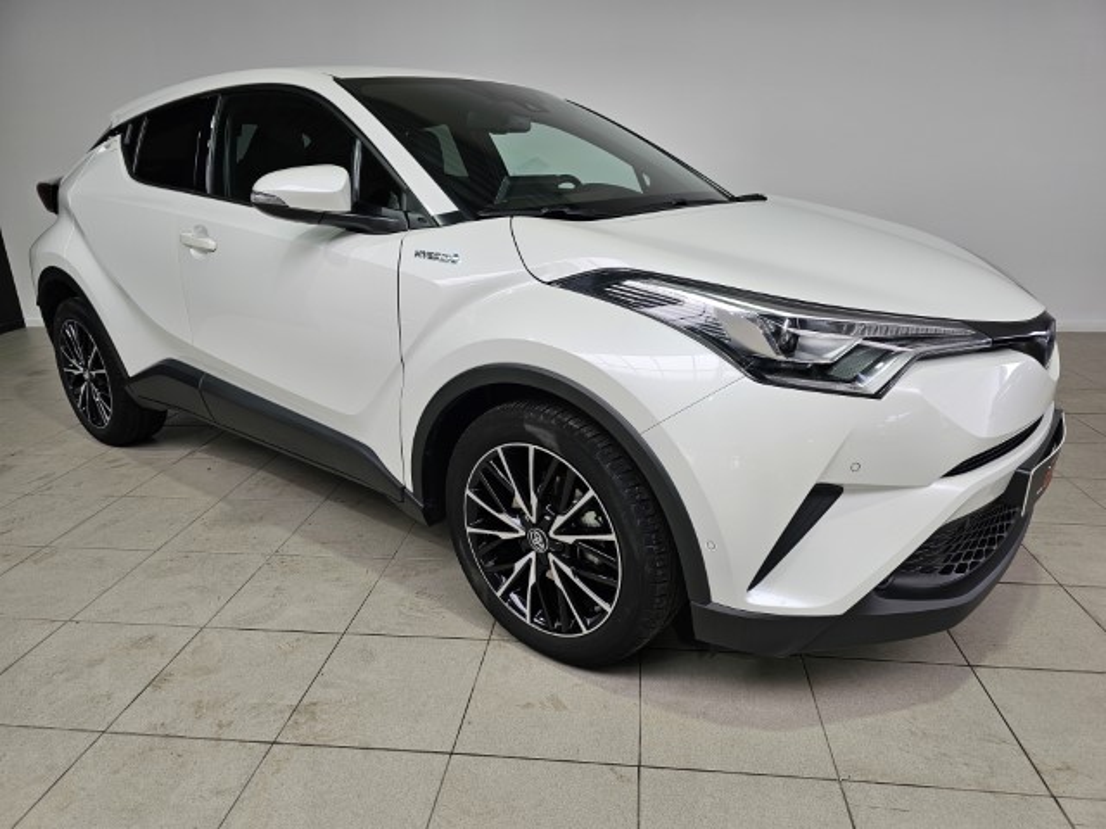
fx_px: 735
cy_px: 414
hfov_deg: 73.9
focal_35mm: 23
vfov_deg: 58.9
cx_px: 553
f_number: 1.7
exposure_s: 1/100
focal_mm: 6.3
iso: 25
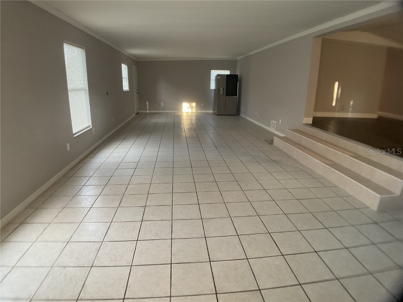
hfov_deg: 61.7
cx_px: 202
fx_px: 338
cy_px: 151
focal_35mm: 29
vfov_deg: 48.2
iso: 160
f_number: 1.8
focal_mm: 3
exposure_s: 1/60
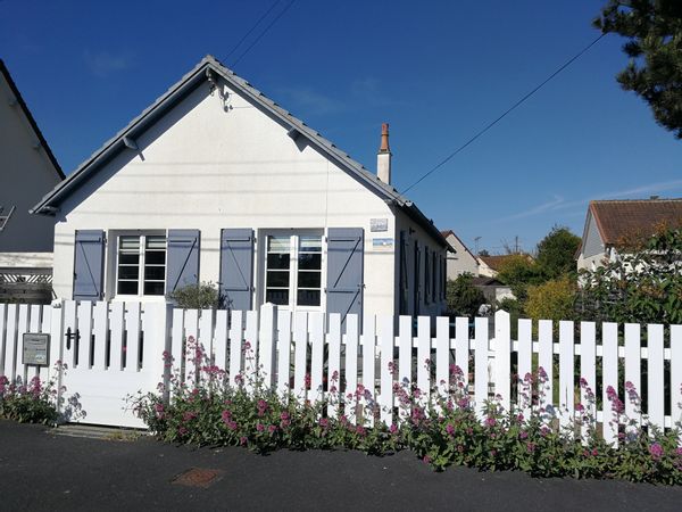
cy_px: 256
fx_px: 532
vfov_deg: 51.4
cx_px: 341
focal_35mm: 27
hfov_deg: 65.3
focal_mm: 3.95
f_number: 2.2
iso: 50
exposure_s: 1/2179
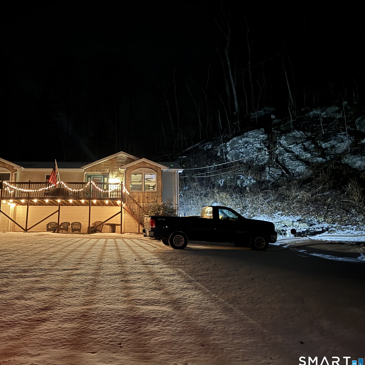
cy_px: 183
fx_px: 346
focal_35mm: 29
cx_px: 124
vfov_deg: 55.6
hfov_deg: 54.6
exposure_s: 1/5
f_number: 1.78
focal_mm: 6.76
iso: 1600
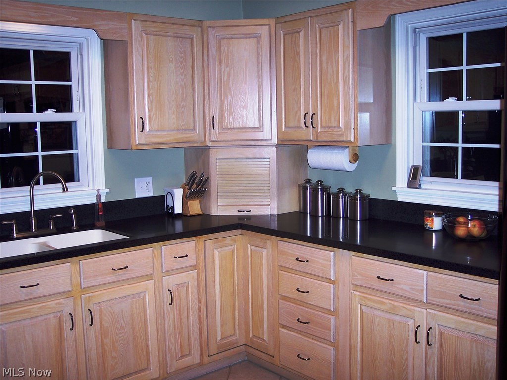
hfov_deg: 47.9
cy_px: 190
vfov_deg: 36.8
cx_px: 254
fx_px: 571
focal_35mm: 39
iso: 100
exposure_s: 1/60
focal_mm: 8
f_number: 2.8
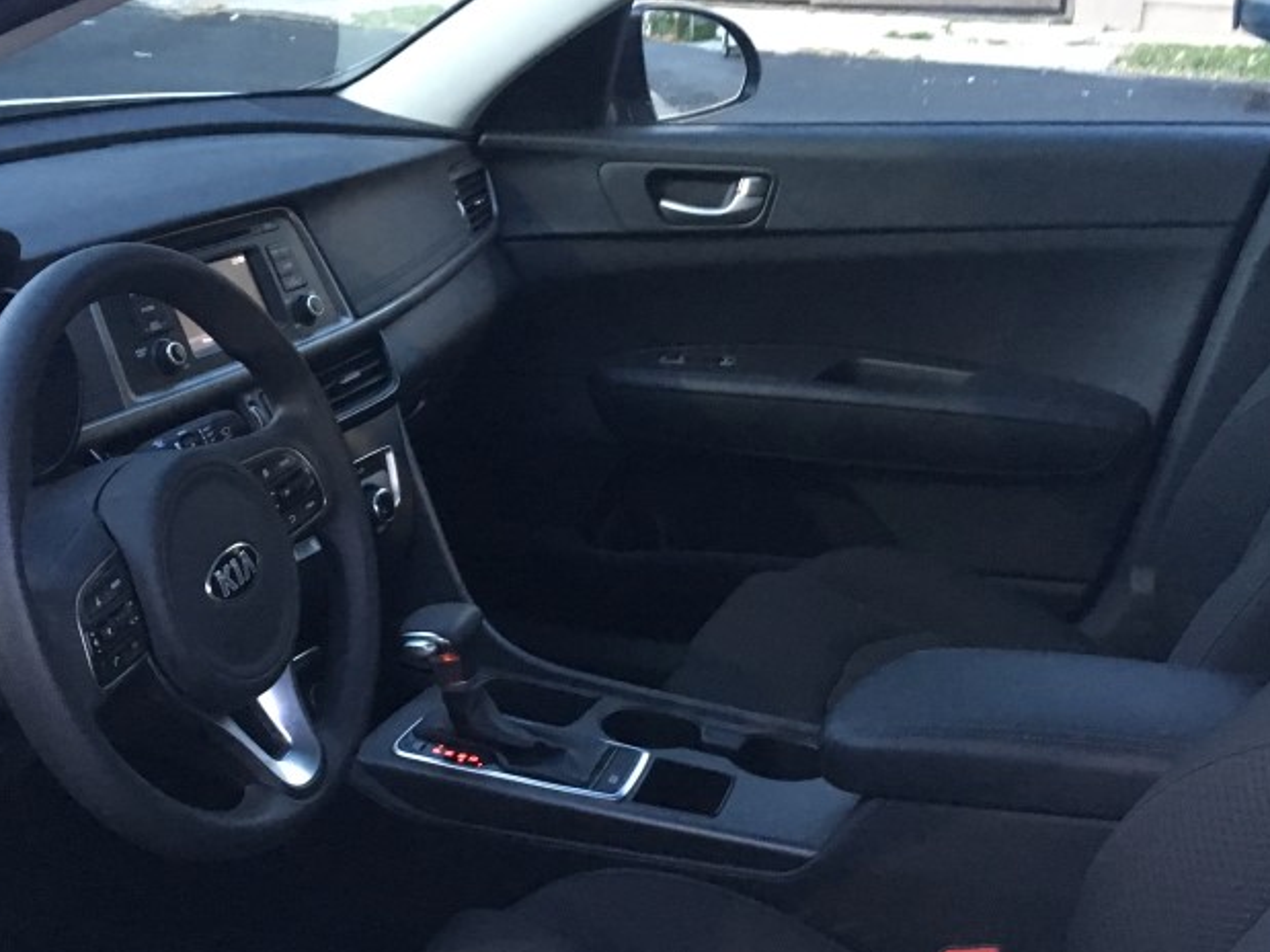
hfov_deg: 39.5
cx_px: 525
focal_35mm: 48
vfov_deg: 30.2
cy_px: 556
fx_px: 1761
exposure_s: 1/15
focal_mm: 4.15
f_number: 2.2
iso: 250
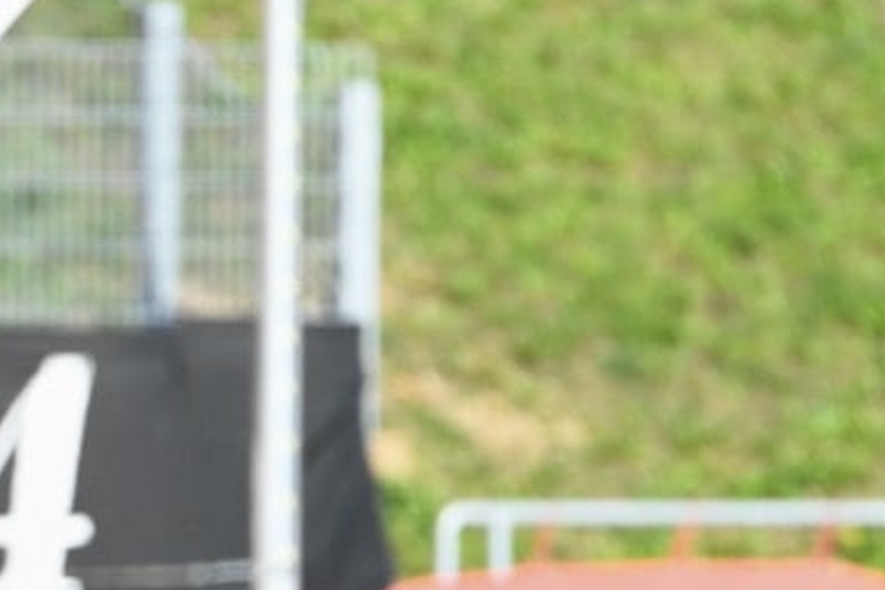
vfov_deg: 1.0
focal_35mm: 1333
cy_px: 711
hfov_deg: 1.5
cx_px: -537
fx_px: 32767
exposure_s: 1/1600
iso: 2000
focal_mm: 400
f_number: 9
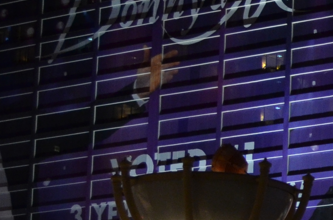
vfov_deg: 6.2
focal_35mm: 220
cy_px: 193
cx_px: 535
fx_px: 2026
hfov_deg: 9.1
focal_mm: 29
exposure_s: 1/30
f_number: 4.5
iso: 1000
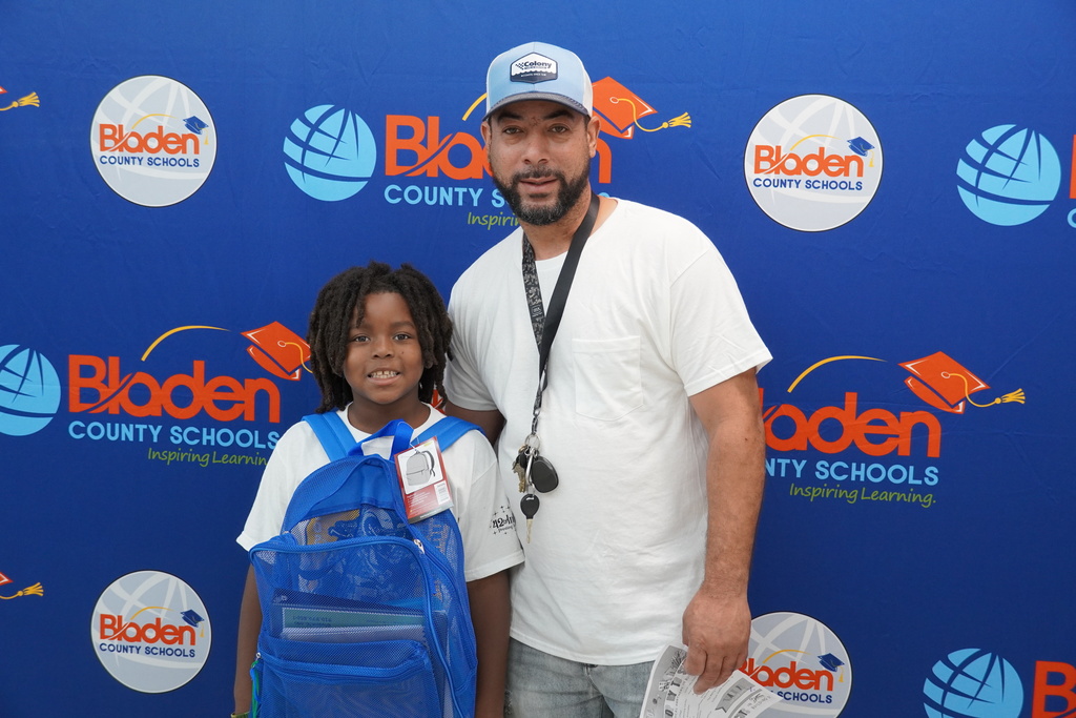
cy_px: 359
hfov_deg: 45.0
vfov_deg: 30.9
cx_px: 538
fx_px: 1300
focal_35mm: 44
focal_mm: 29
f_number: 4.5
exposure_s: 1/160
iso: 1250
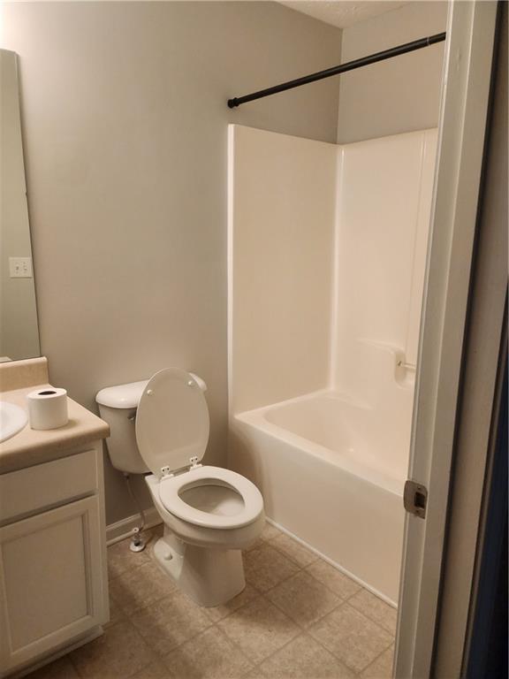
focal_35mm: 24
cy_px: 340
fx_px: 471
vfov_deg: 71.6
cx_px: 254
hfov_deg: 56.8
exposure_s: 1/120
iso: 640
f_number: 1.8
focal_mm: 5
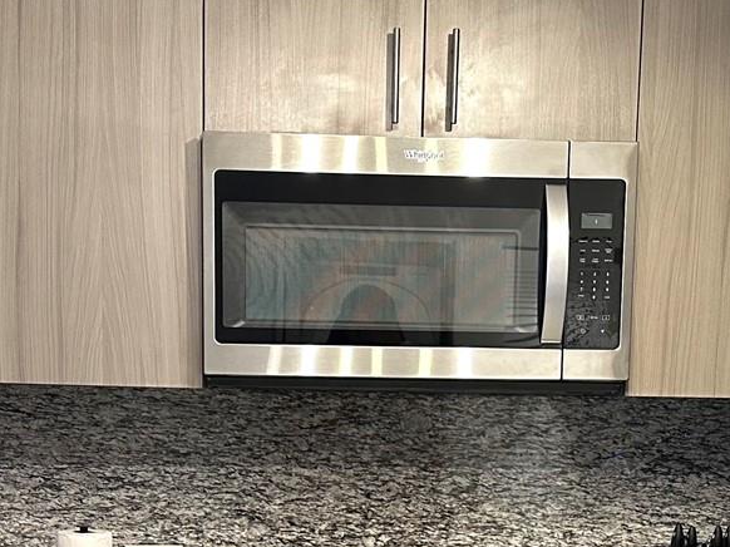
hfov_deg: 29.4
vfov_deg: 21.6
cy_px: 528
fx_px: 1391
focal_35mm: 66
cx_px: 379
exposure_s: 1/60
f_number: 1.78
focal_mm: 6.86
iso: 500
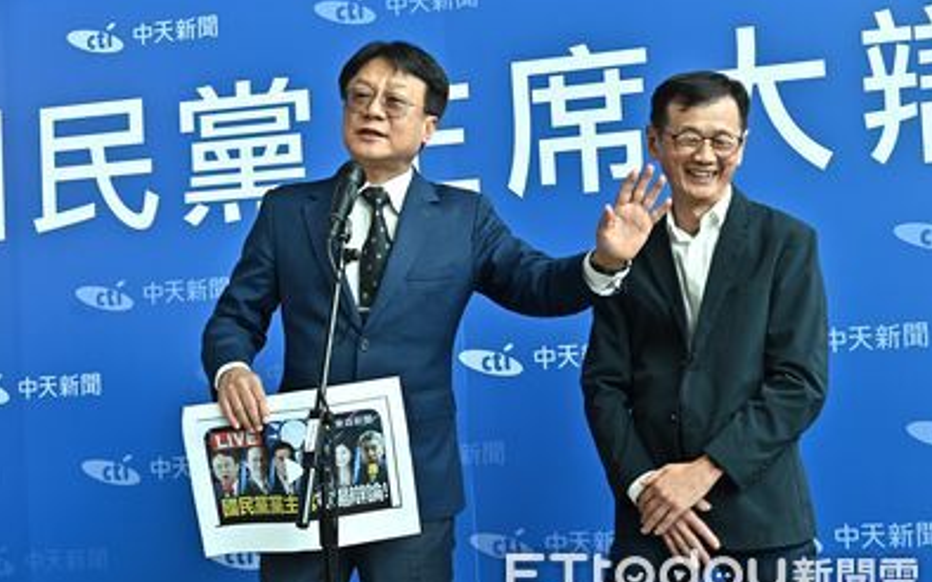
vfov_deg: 20.9
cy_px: 308
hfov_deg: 33.0
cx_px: 464
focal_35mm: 62
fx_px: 1574
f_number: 6
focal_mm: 60
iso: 1000
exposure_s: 1/250
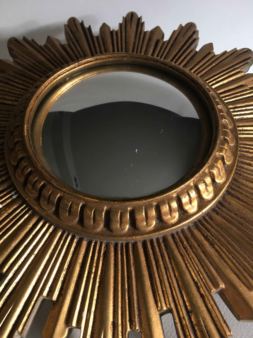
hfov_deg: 48.2
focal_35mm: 29
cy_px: 169
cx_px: 126
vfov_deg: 61.7
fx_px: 283
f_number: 2.2
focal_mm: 4.15
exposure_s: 1/17
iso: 125
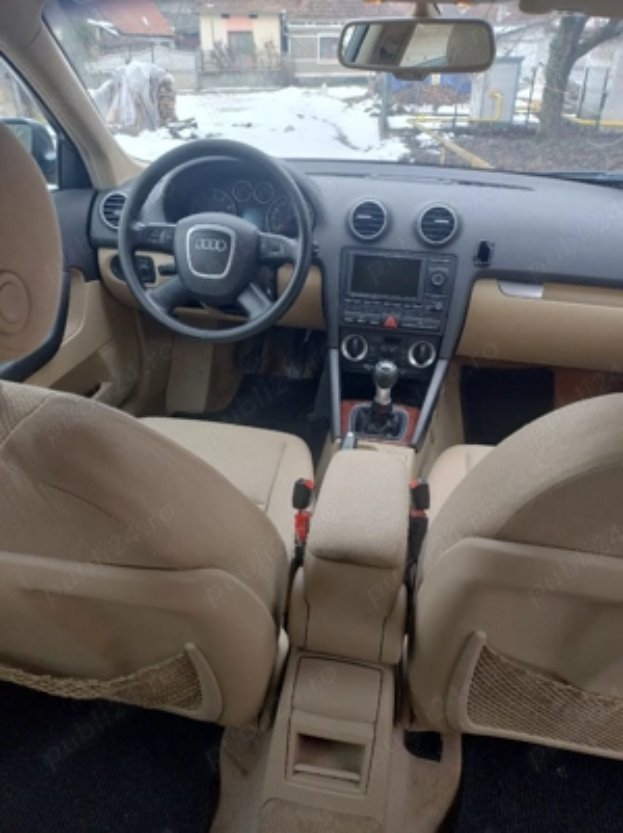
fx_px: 601
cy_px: 416
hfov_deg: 54.8
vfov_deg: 69.4
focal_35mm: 25
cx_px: 312
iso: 192
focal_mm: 4.71
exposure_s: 1/100
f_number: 1.7
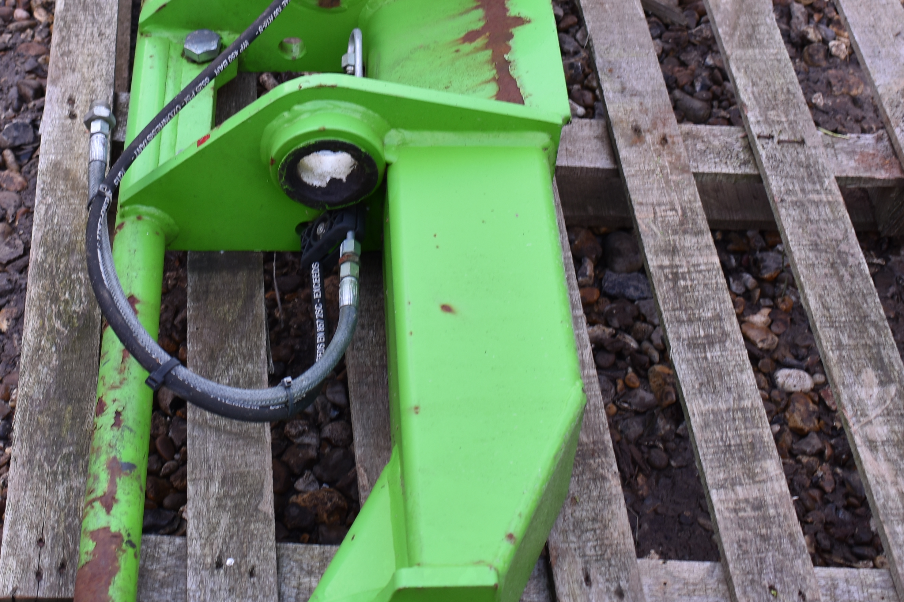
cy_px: 113
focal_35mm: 64
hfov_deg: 31.4
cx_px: 382
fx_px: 1607
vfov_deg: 21.0
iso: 100
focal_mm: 21
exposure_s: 1/25
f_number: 3.8
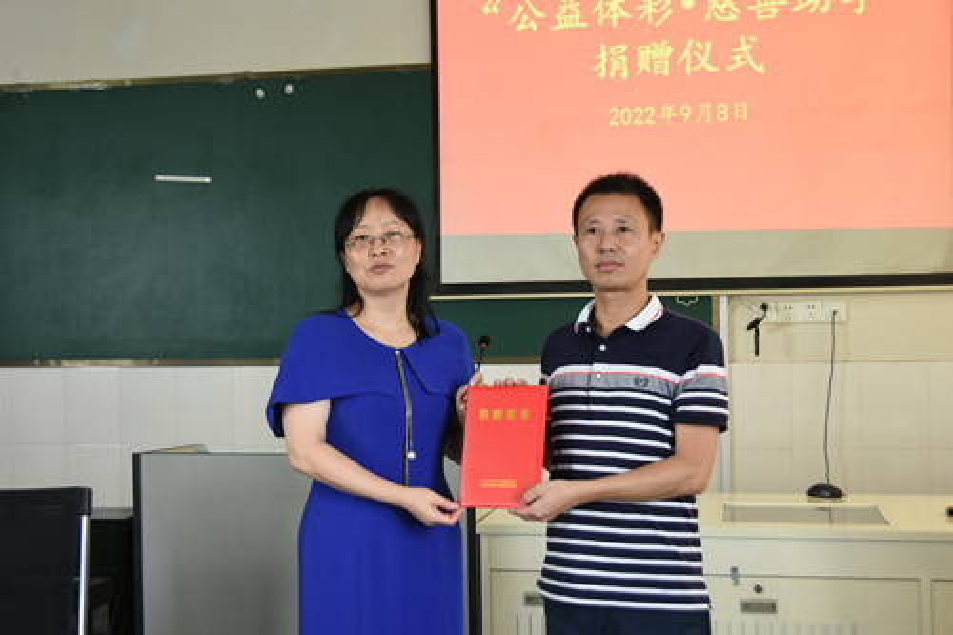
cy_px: 318
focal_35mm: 48
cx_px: 476
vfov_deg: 28.1
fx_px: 1270
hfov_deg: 41.1
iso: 500
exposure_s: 1/60
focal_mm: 32
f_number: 5.6
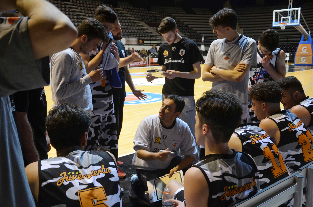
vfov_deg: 34.1
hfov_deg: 49.6
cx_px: 156
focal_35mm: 39
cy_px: 104
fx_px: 338
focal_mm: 26
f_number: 4
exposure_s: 1/60
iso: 560
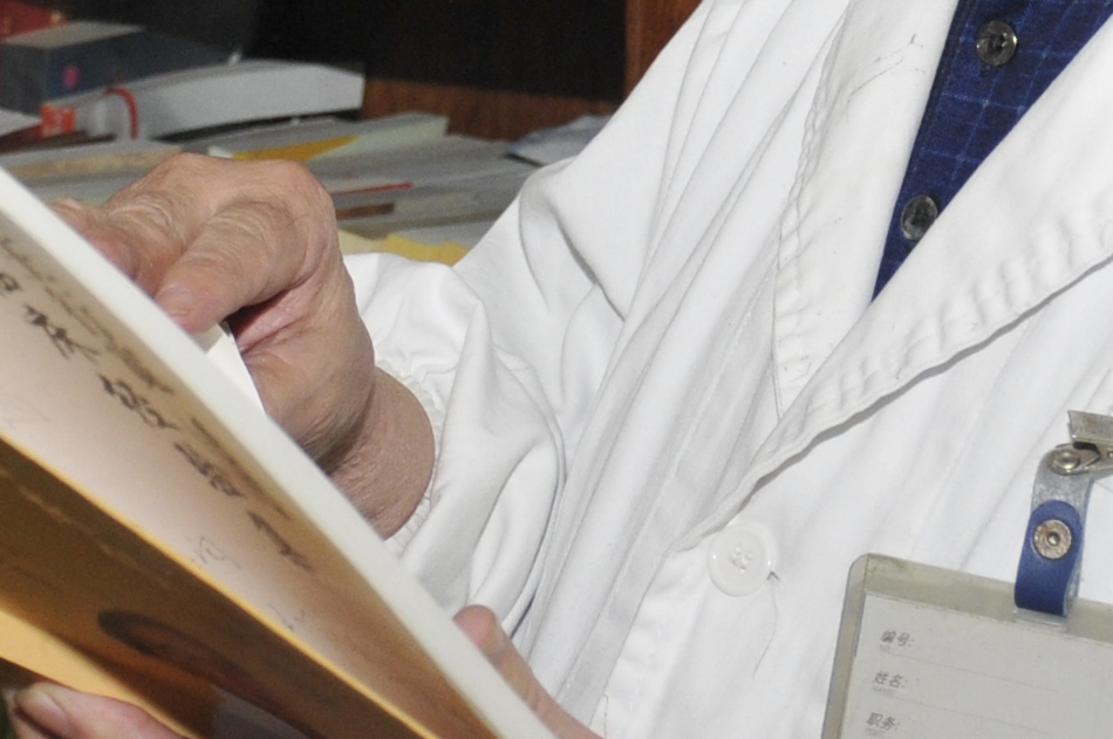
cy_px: -488
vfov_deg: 7.6
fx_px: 5435
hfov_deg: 11.7
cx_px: 653
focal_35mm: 176
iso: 400
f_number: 4
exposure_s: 1/40
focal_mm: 26
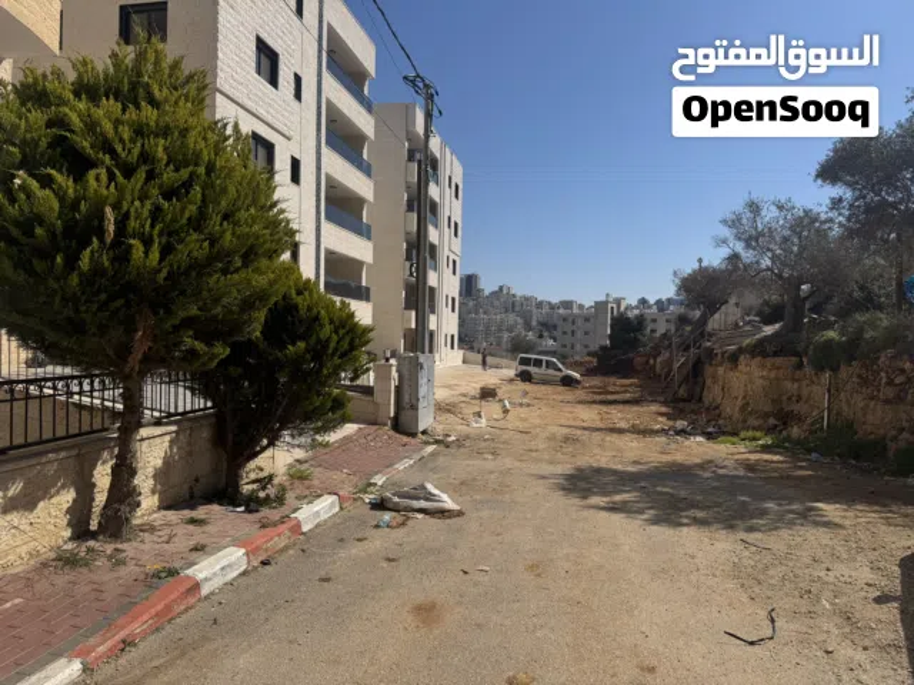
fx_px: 634
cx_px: 457
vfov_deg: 56.8
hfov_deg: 71.6
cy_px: 342
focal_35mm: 24
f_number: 1.78
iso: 80
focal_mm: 6.76
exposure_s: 1/7937
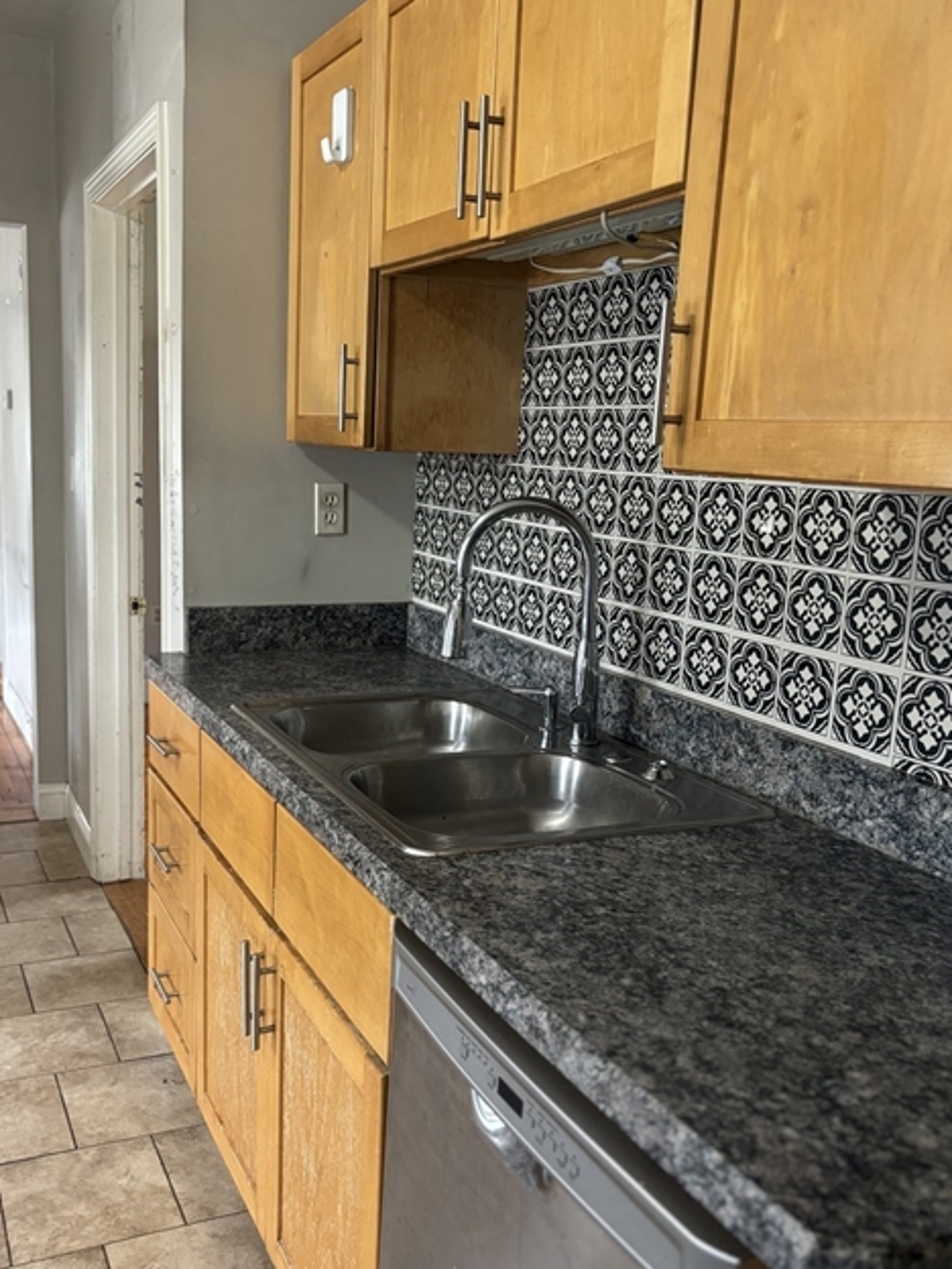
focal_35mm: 32
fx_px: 1173
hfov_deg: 44.0
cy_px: 704
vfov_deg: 56.7
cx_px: 401
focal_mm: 5.96
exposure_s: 1/60
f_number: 1.6
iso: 250
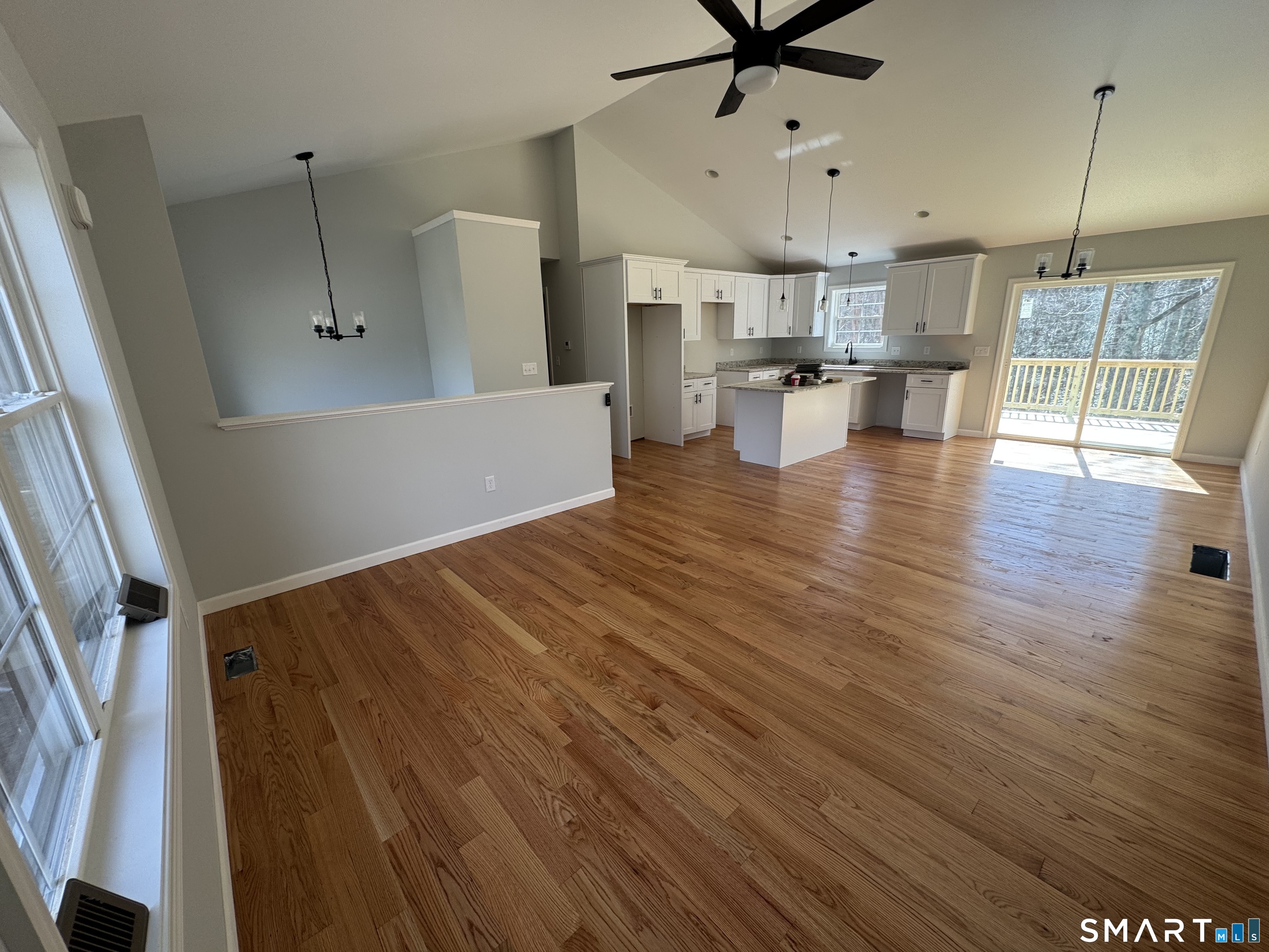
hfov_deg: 102.1
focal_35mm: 14
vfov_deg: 85.7
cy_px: 476
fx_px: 513
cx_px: 634
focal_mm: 2.22
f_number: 2.2
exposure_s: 1/99
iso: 50
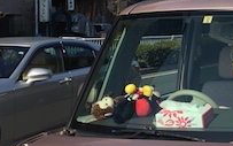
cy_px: 17
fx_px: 546
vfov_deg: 15.0
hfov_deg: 21.8
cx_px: 298
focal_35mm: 86
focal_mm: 4.15
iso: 32
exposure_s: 1/1980
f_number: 2.2
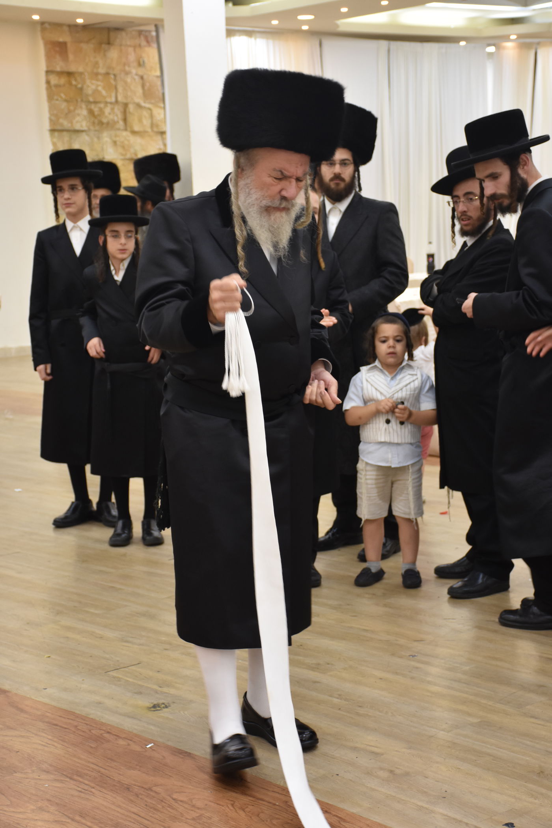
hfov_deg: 20.2
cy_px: 414
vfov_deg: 29.9
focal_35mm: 68
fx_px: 1552
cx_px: 276
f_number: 5.6
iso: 800
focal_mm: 45
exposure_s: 1/60
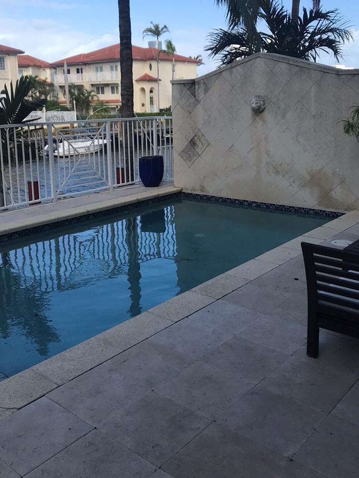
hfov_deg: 39.6
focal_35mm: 36
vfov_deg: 50.9
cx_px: 167
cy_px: 186
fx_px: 498
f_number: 1.8
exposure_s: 1/1520
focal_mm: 3.99
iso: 20
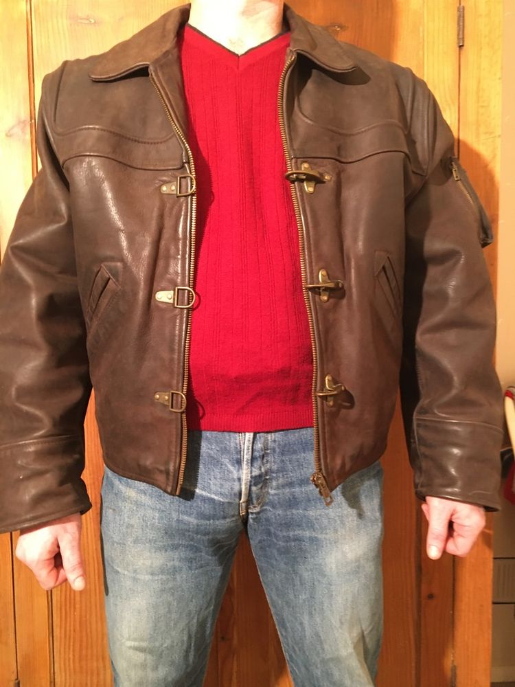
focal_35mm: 29
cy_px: 344
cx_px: 258
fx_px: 575
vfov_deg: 61.7
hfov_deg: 48.2
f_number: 2.2
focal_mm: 4.15
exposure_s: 1/20
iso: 200
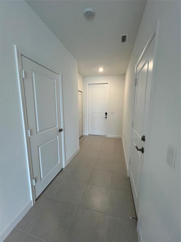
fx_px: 91
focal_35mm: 13
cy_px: 121
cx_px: 90
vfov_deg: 106.2
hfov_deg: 89.9
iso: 125
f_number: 1.8
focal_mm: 1.57
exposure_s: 1/120
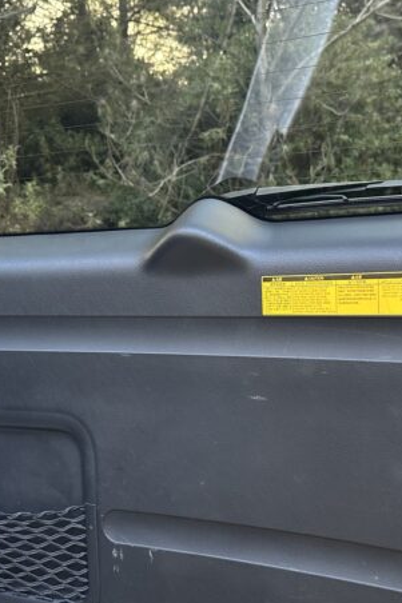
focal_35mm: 44
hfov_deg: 30.3
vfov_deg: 44.2
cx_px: 259
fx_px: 738
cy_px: 370
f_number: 1.78
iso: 250
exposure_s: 1/72
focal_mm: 6.86
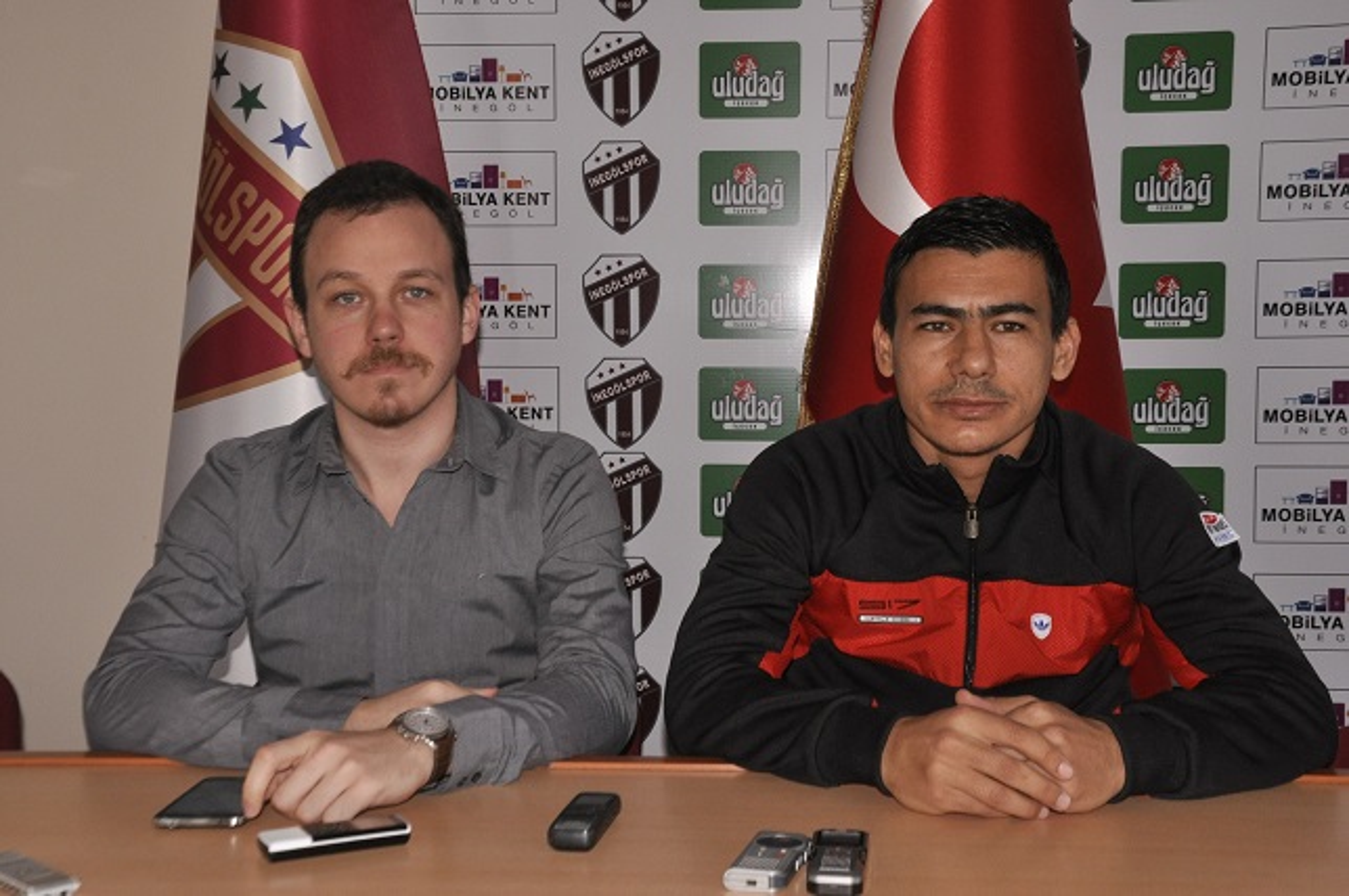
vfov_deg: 28.0
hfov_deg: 41.2
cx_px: 674
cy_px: 448
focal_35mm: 48
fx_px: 1797
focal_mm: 32
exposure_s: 1/80
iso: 800
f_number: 7.1
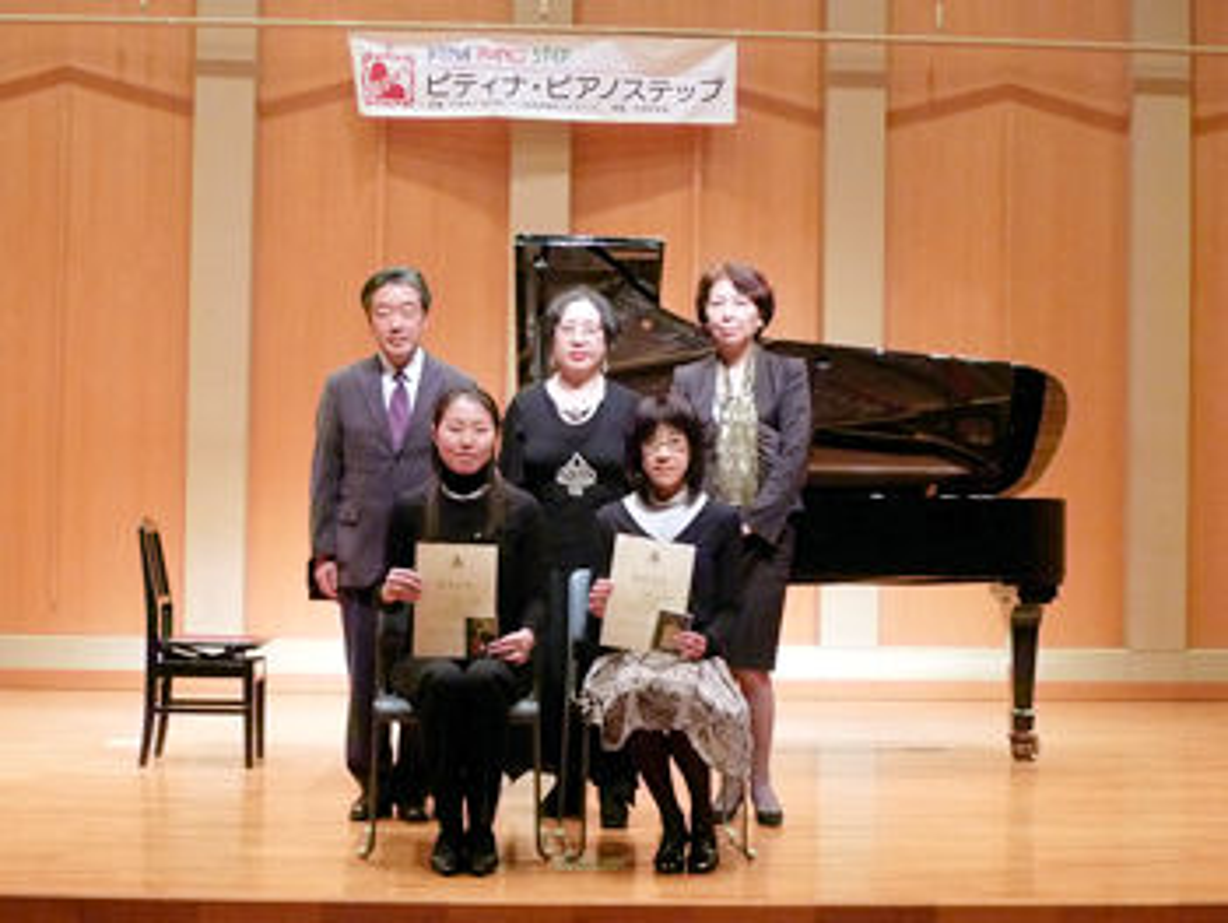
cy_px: 462
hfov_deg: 38.2
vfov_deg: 29.1
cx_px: 614
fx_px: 1775
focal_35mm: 50
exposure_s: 1/25
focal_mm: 8.9
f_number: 4
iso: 400
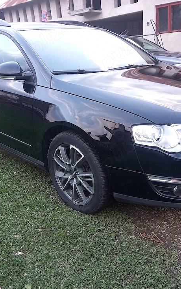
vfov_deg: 54.0
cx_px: 97
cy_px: 144
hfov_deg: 35.3
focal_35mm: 36
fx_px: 284
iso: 50
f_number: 2
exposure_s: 1/33.3
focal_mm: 4.6
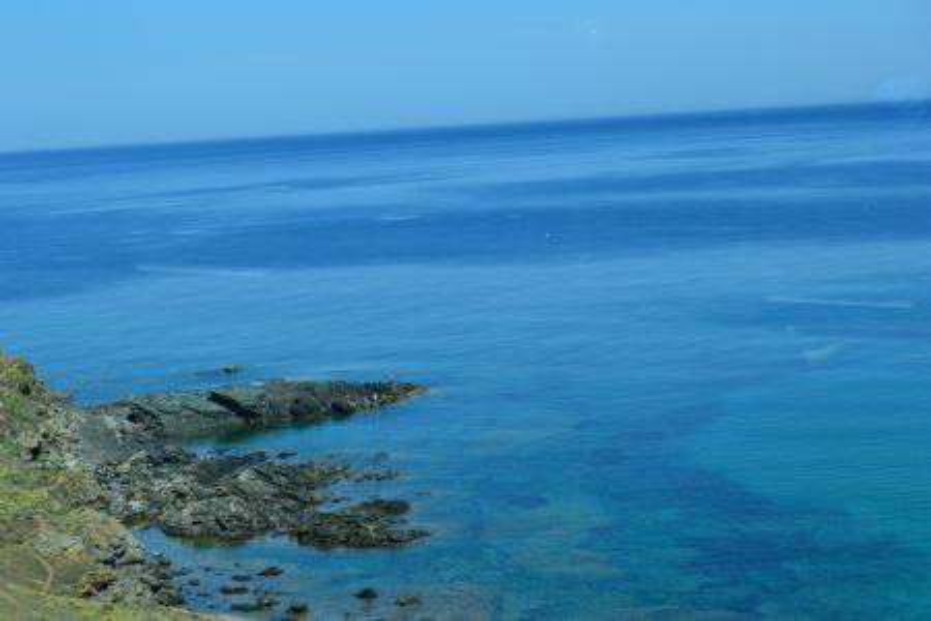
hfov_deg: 24.6
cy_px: 310
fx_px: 2133
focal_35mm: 82
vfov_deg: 16.6
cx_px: 466
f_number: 11
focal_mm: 55
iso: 400
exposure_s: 1/400
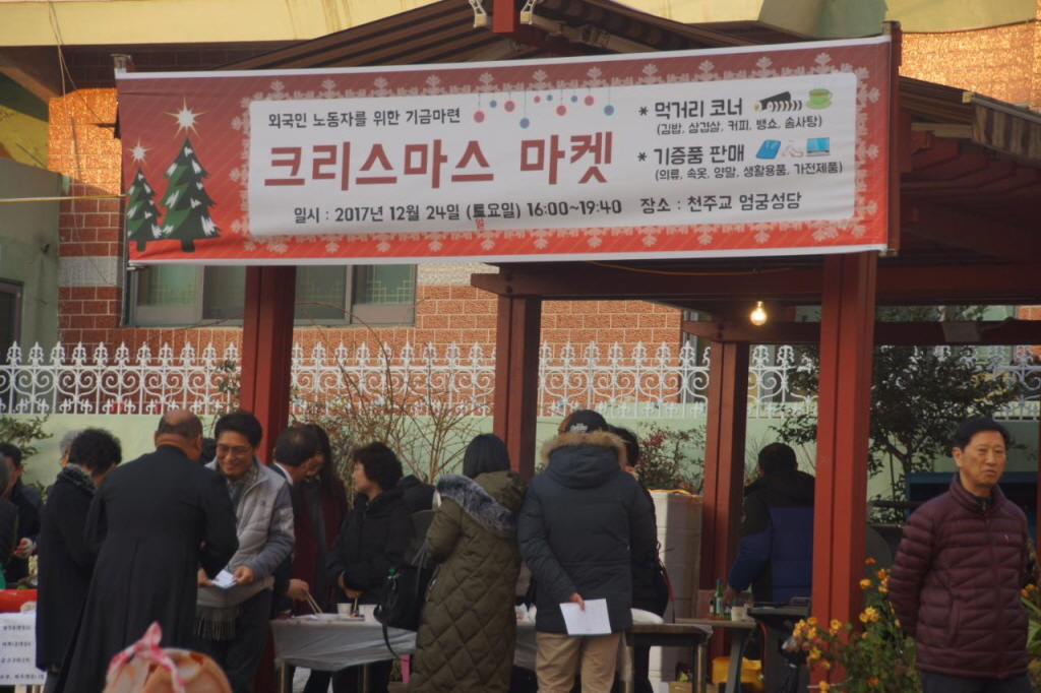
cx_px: 520
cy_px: 346
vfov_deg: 10.2
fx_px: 3902
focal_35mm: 135
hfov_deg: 15.2
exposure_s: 1/100
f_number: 5.6
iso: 125
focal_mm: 90
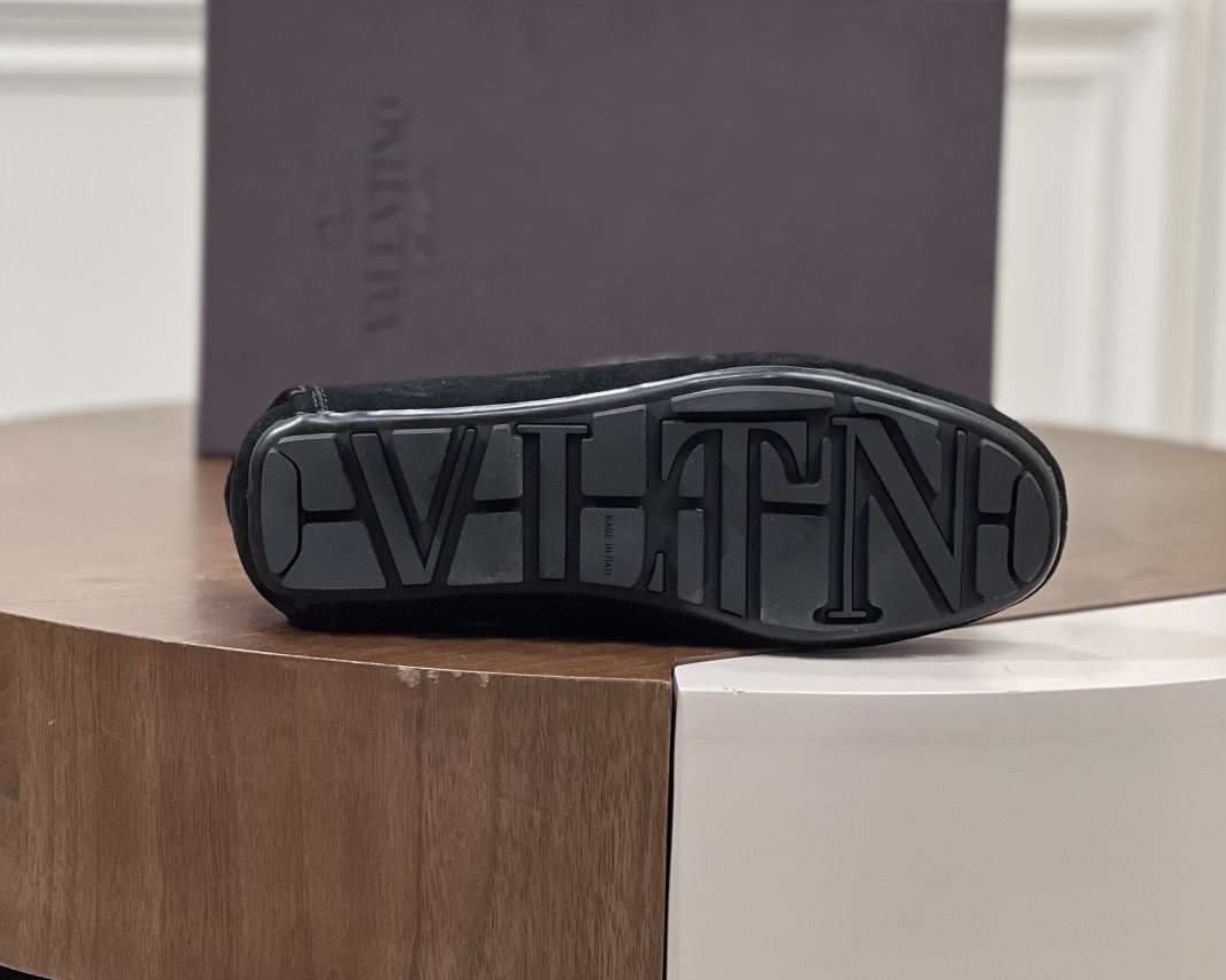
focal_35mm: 101
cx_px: 610
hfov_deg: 19.0
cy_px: 306
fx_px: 3664
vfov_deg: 15.2
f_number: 2.8
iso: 125
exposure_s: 1/50
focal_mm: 9
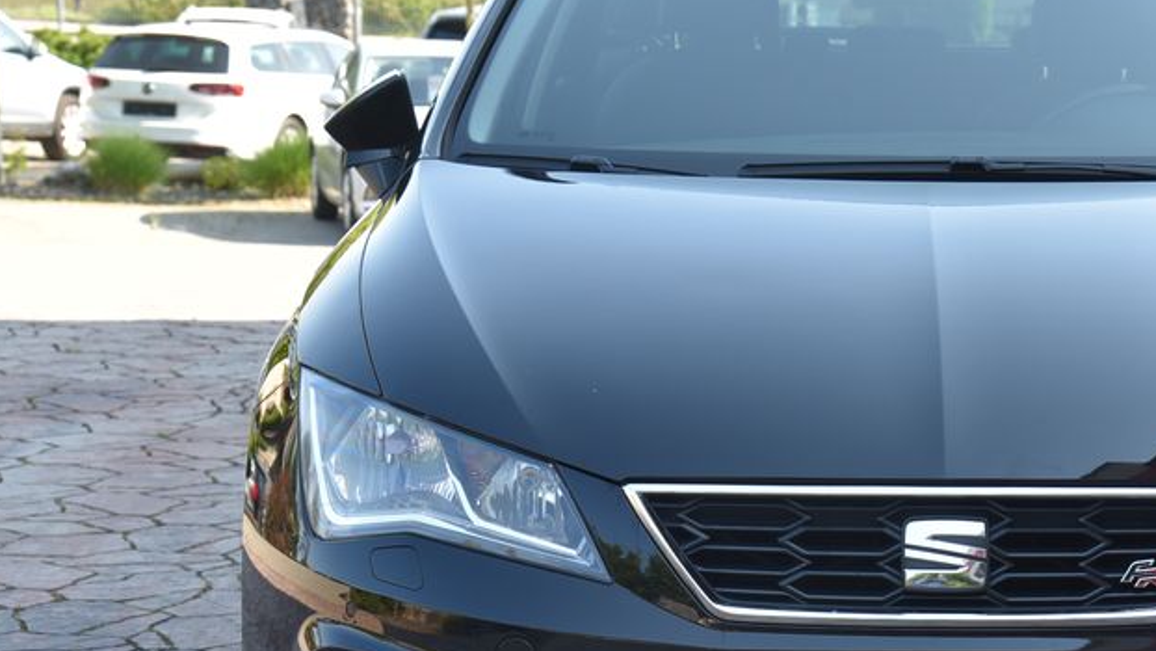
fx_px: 3280
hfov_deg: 19.8
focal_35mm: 107
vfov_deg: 11.3
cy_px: 405
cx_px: 913
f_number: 7.1
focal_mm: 62
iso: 500
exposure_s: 1/200
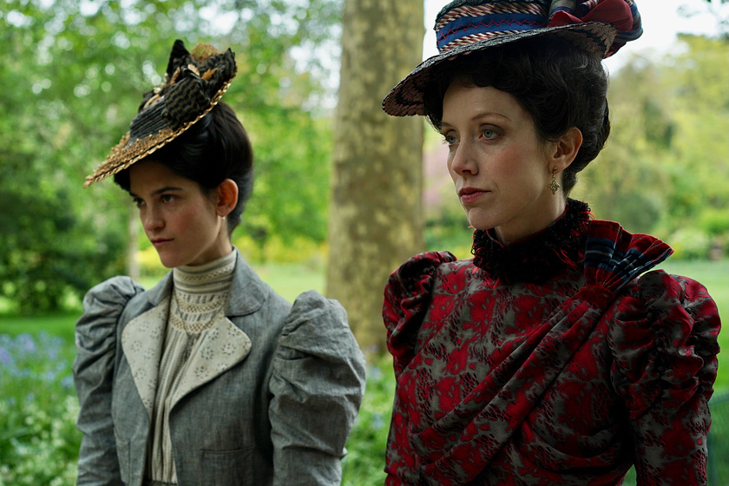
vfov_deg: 24.6
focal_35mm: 55
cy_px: 243
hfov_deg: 36.2
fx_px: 1114
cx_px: 364
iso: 800
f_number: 4
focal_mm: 55
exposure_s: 1/1000
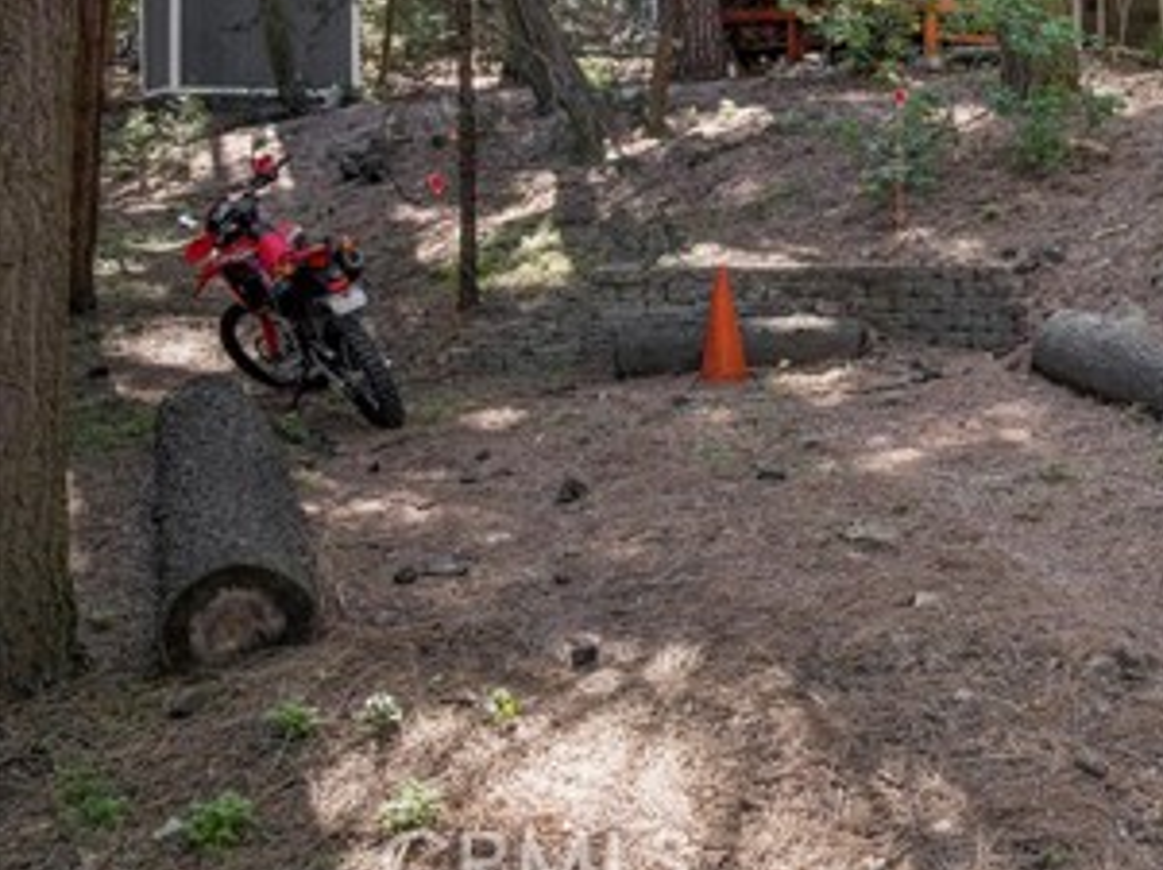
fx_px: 1711
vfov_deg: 26.9
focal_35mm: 51
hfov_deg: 33.5
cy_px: -6
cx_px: 1229
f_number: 2.8
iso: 200
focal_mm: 12.3
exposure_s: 1/15
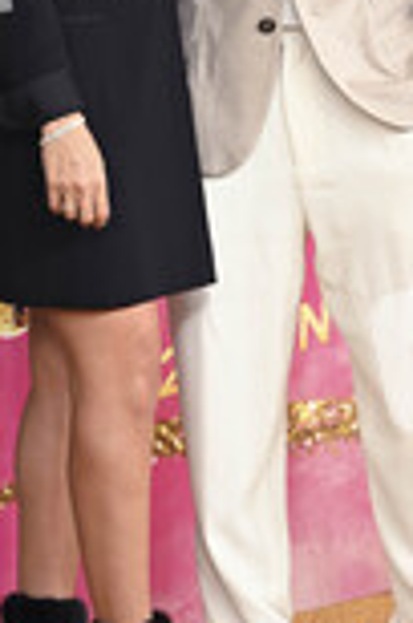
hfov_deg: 7.0
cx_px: 211
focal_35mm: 195
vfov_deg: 10.5
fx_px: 3371
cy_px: 134
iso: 400
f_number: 2.8
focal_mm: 75
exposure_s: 1/160
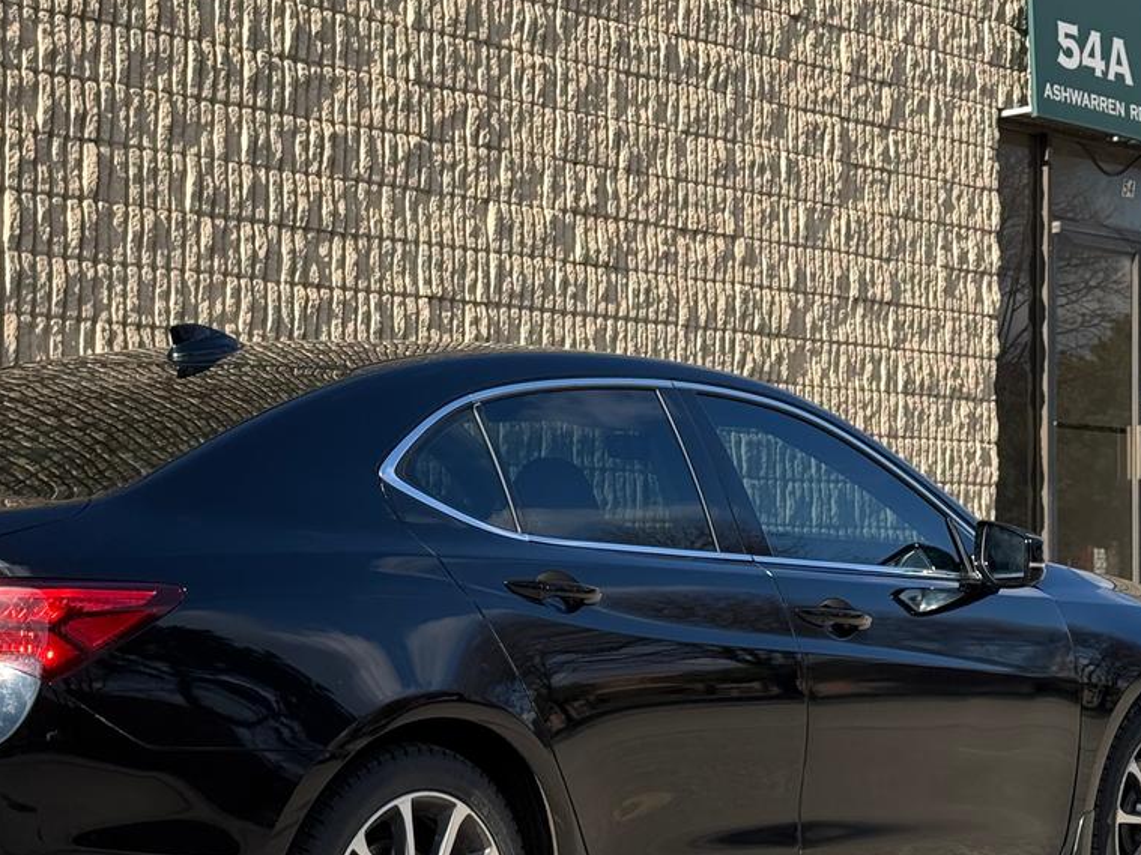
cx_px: 394
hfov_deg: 24.0
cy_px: 449
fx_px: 2669
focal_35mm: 81
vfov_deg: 18.2
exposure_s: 1/2667
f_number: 1.78
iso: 100
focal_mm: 6.76
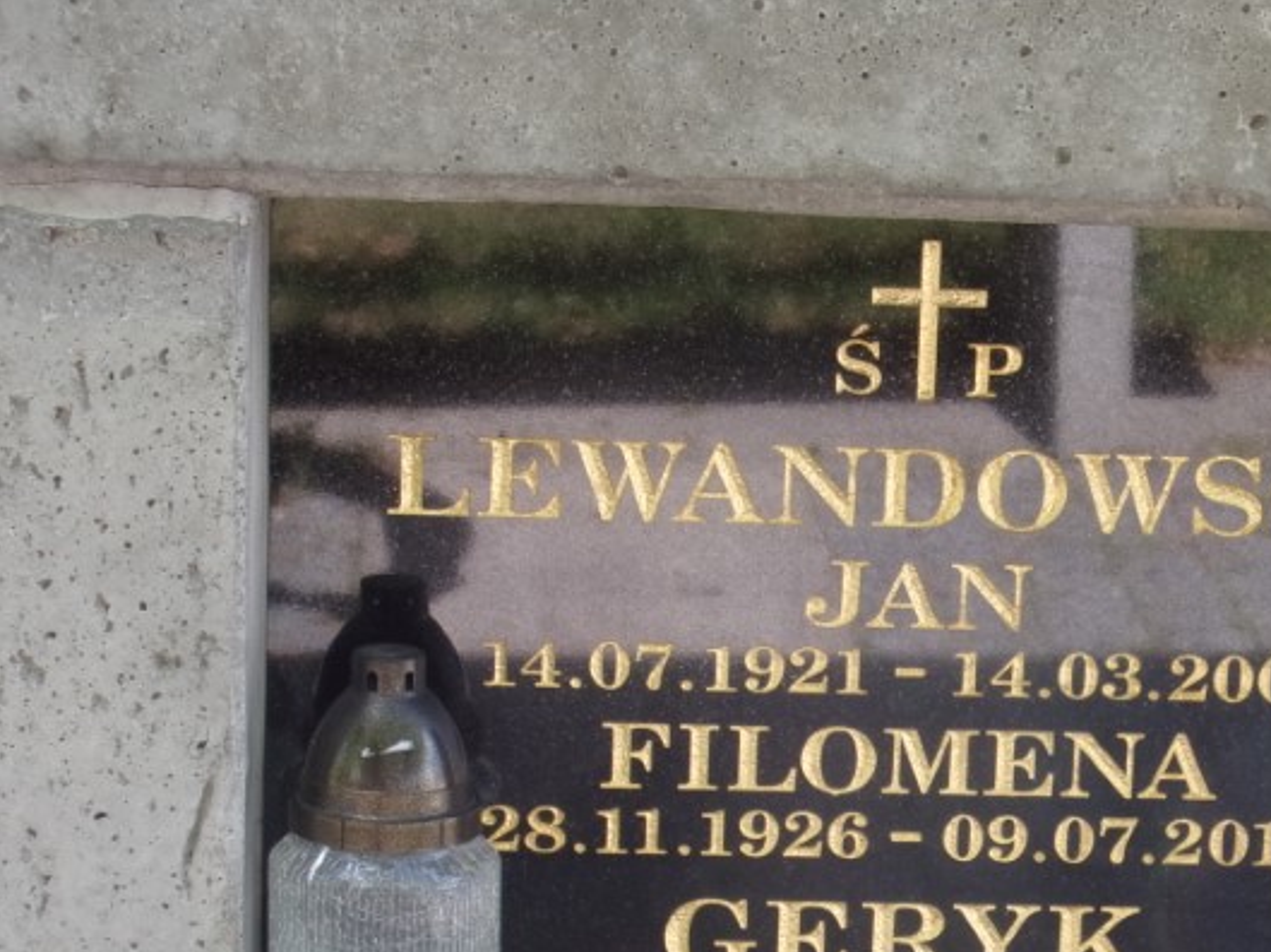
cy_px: 918
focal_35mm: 124
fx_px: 4550
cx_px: 1033
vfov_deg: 11.8
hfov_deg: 15.8
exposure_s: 1/70
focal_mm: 11.5
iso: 80
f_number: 4.5
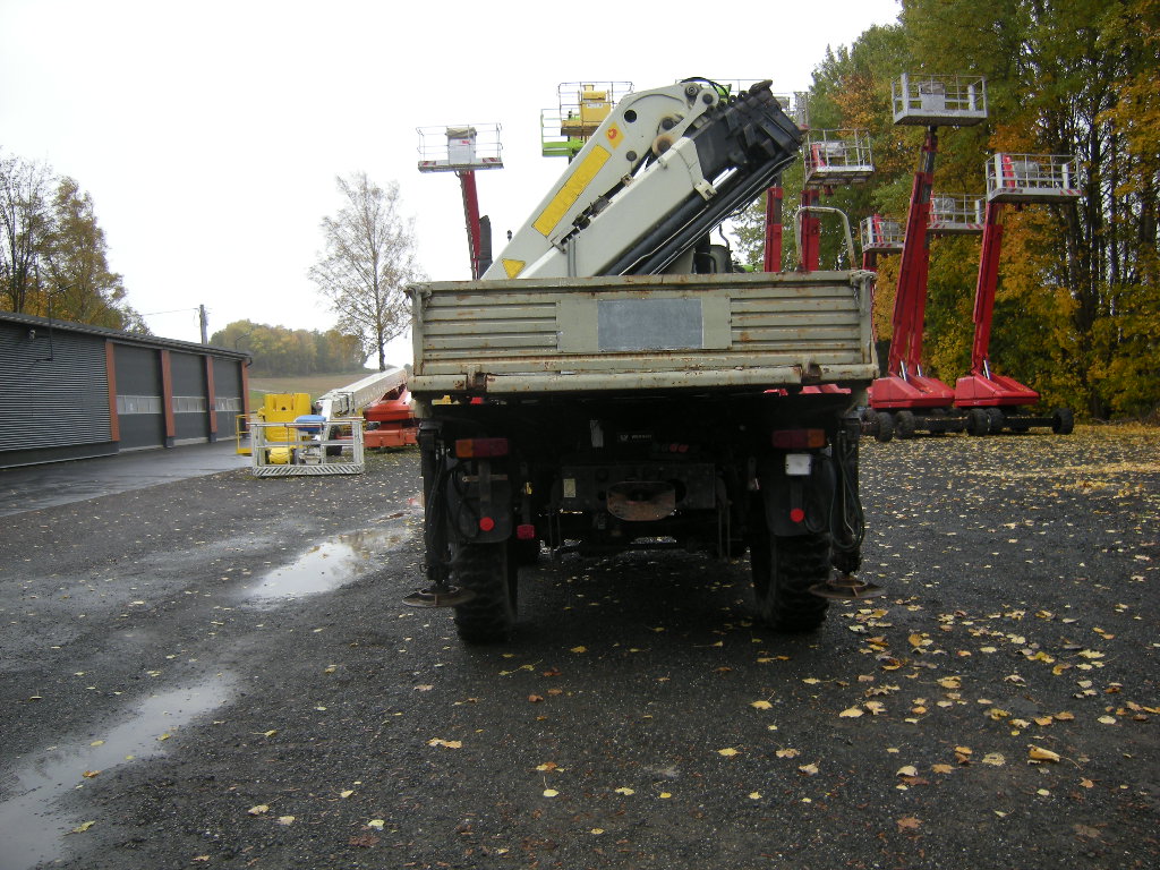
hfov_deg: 63.4
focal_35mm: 28
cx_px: 580
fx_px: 938
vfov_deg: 49.7
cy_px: 435
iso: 64
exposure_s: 1/170
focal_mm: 4.7
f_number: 2.8
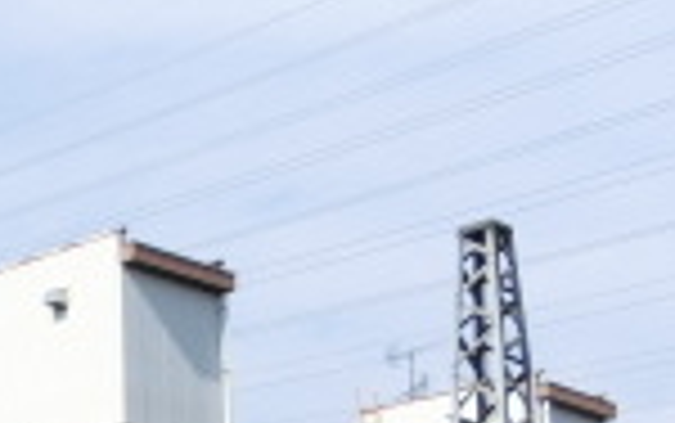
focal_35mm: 113
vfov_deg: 10.9
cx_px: -450
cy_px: 747
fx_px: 2080
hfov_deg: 16.2
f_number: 3.5
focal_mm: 4.5
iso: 80
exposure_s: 1/1000
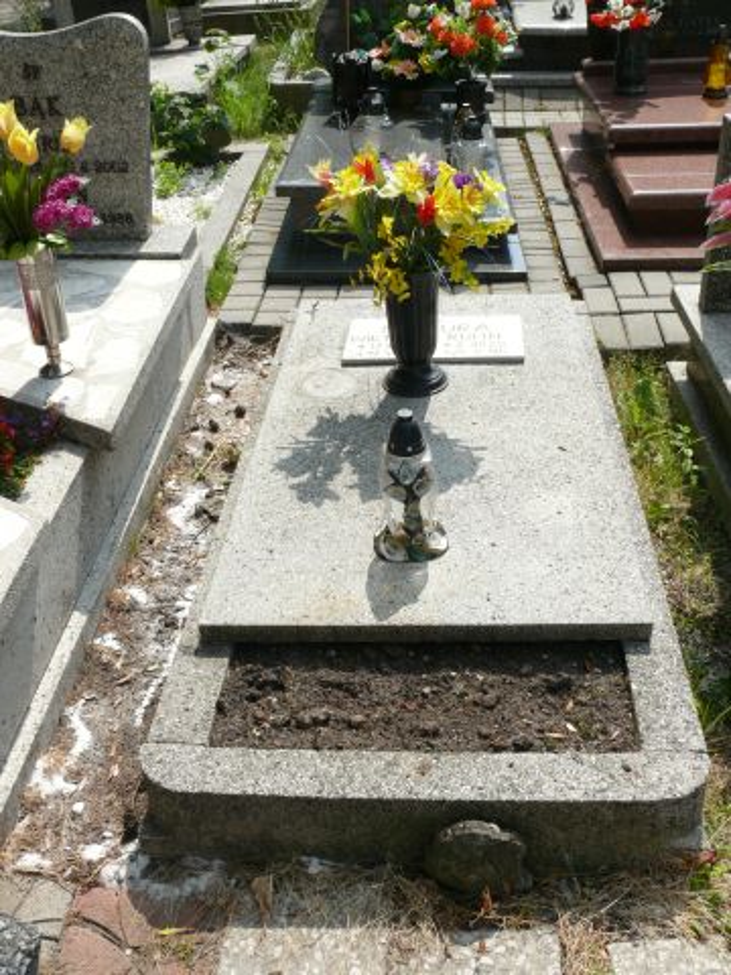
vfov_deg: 52.6
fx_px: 985
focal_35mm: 35
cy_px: 488
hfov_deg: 40.7
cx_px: 366
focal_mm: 7.4
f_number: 5.6
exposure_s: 1/400
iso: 100
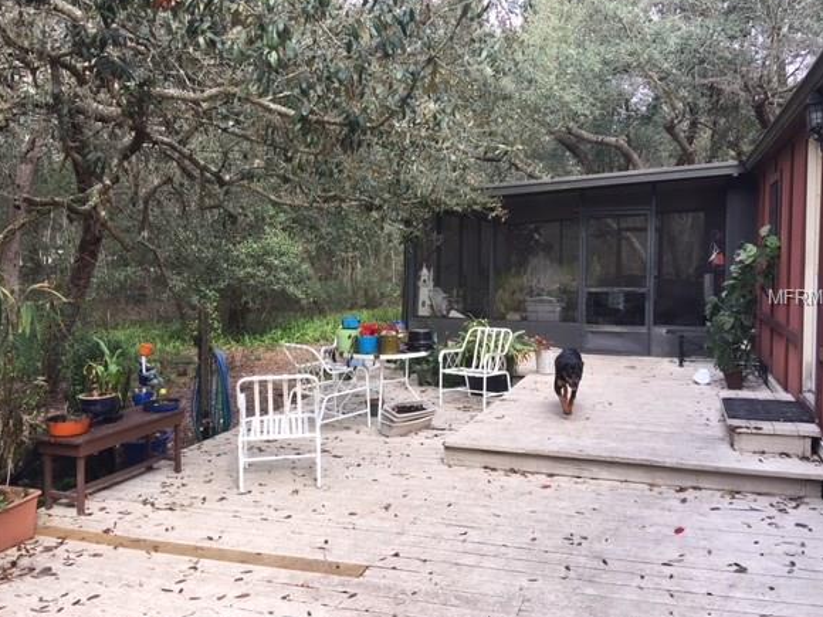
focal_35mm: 32
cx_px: 400
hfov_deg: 56.8
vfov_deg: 44.2
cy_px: 298
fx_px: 761
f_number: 2.2
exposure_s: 1/150
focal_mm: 4.15
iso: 25
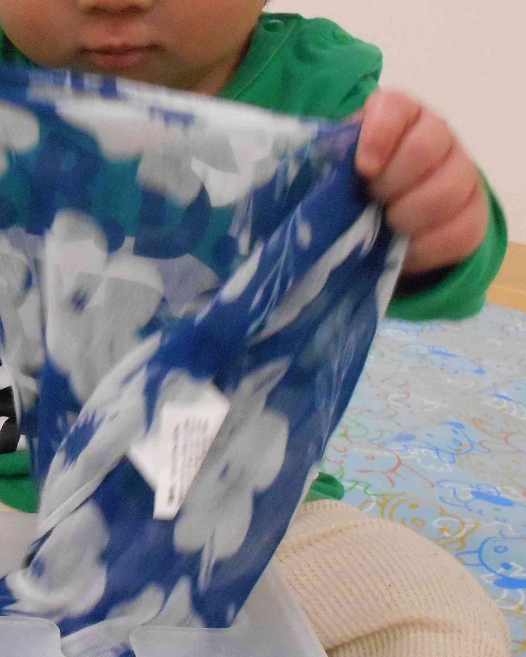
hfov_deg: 25.4
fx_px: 1148
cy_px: 227
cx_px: 106
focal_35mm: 59
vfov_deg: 31.7
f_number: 3.4
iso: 800
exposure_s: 1/125
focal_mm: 4.7
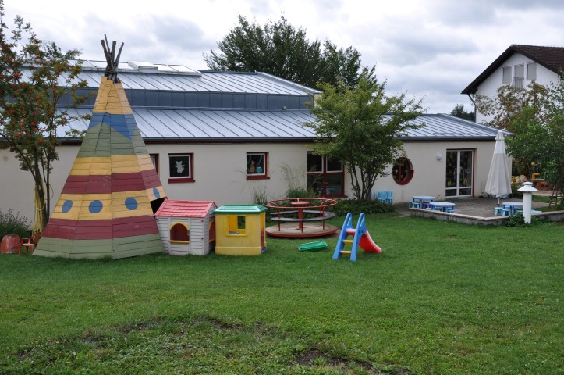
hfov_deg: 53.2
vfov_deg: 36.8
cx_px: 282
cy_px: 188
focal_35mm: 36
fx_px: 563
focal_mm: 24
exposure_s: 1/125
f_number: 11
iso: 200
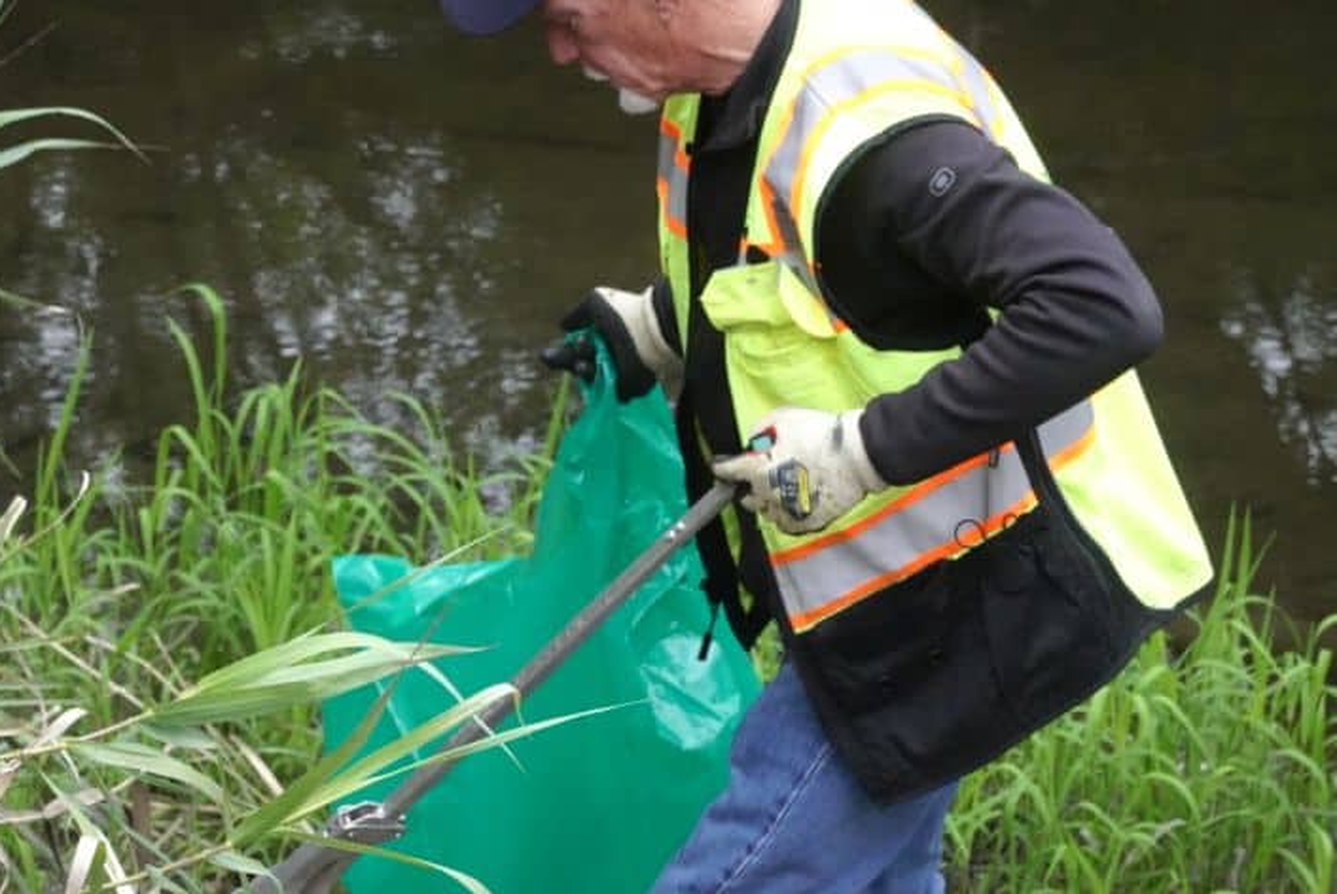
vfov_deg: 5.8
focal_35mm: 238
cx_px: 534
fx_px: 8846
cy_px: 472
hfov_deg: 8.6
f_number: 4.5
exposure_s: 1/800
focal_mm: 63.55
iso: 3200
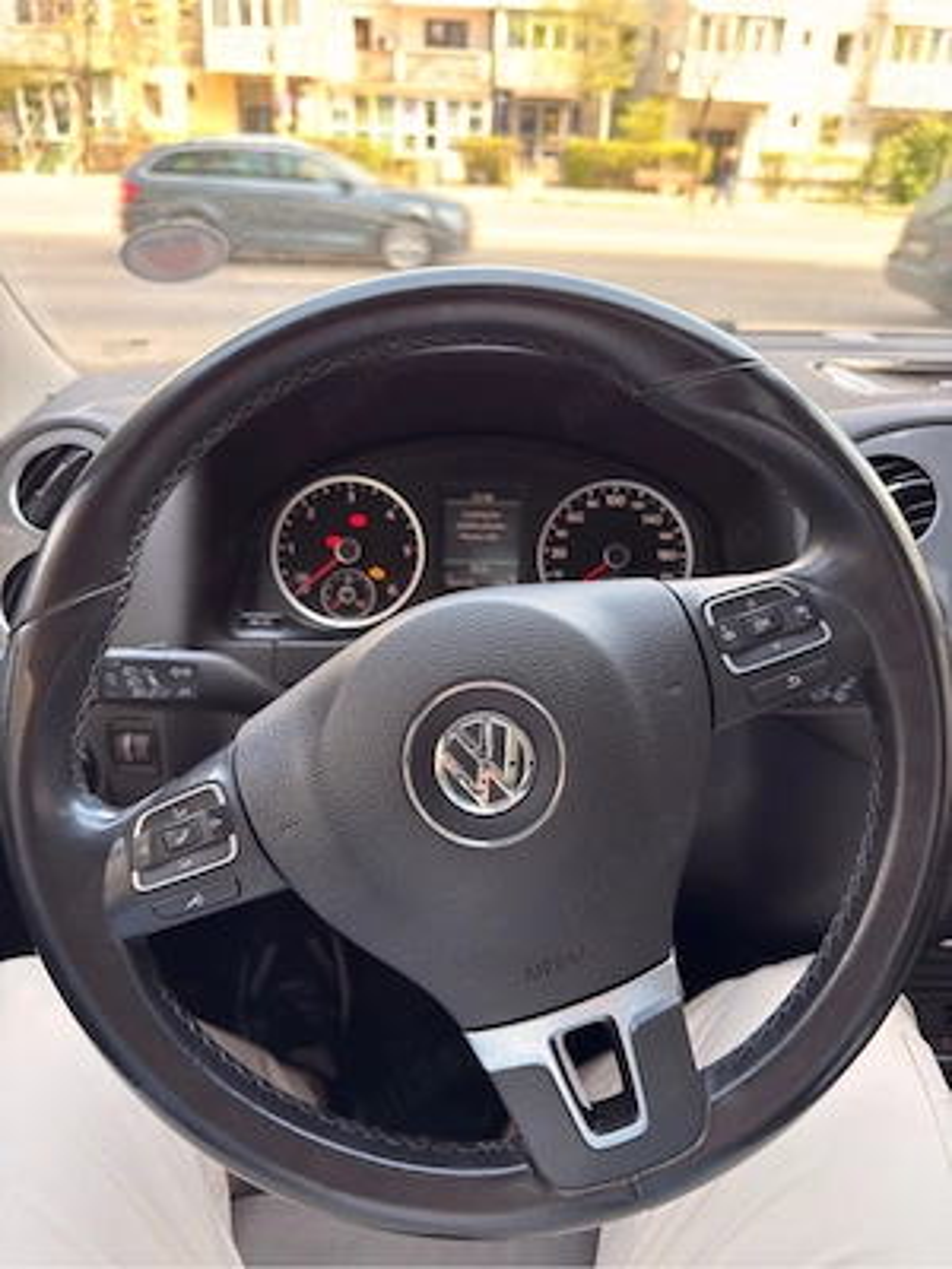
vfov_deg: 71.6
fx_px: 880
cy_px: 634
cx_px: 476
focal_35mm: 24
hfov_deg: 56.8
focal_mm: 6.76
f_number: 1.78
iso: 80
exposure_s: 1/132
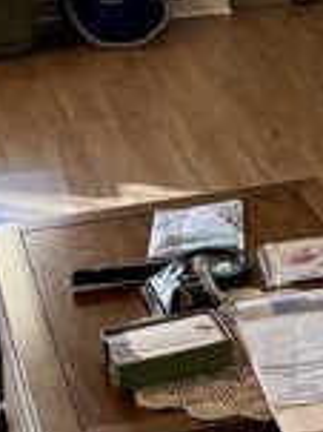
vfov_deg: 15.2
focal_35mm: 122
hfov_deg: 11.5
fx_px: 1520
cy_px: -163
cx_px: 512
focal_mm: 6.76
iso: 200
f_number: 1.78
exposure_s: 1/60
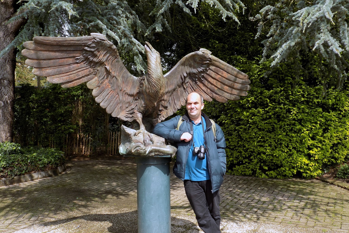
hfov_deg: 53.1
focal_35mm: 36
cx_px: 175
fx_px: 349
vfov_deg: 36.8
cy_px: 132
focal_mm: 6.1
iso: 80
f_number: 3.4
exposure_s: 1/400
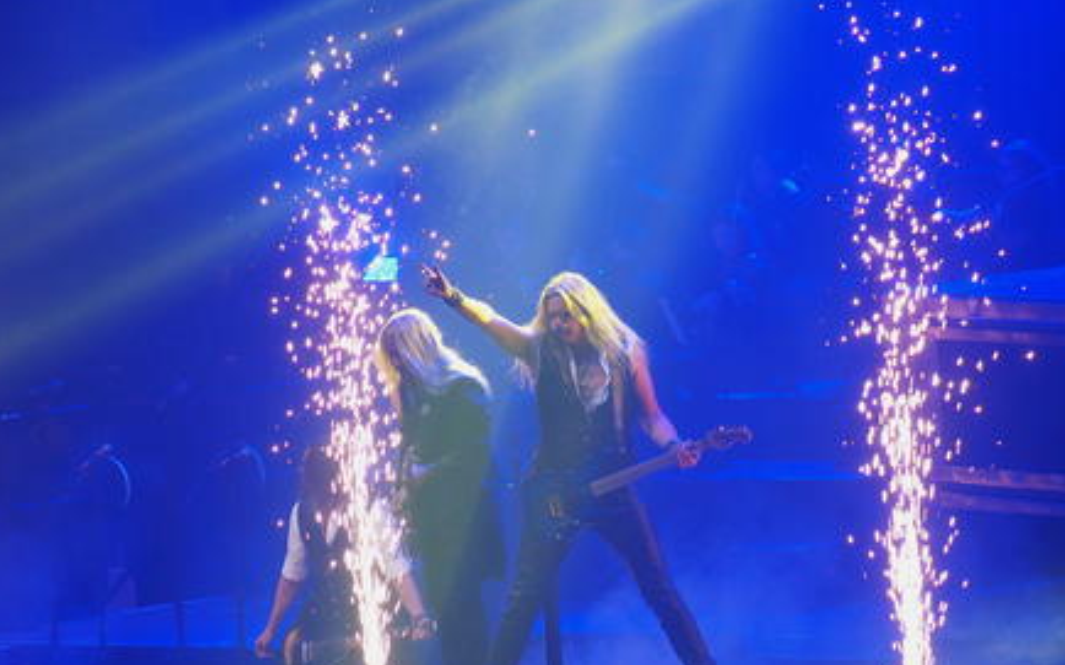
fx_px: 9576
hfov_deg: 6.4
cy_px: 348
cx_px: 523
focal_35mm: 330
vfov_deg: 4.0
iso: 400
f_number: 2.8
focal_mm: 64.3
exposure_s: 1/250
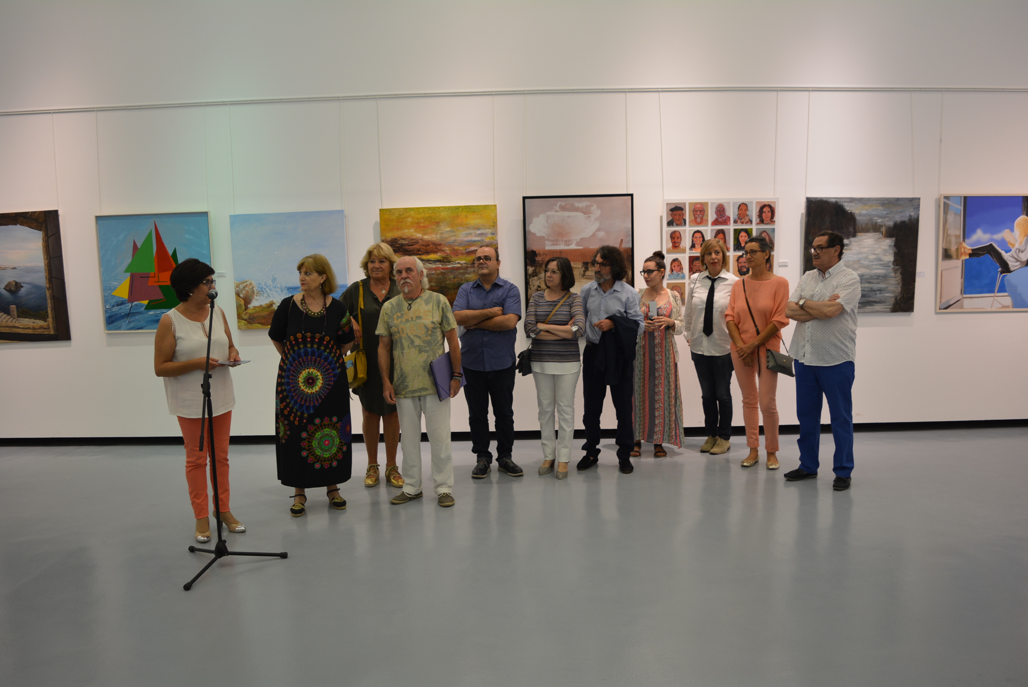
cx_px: 514
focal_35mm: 27
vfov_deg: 48.0
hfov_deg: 67.3
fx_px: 772
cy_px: 344
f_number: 4
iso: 400
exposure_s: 1/60
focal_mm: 18
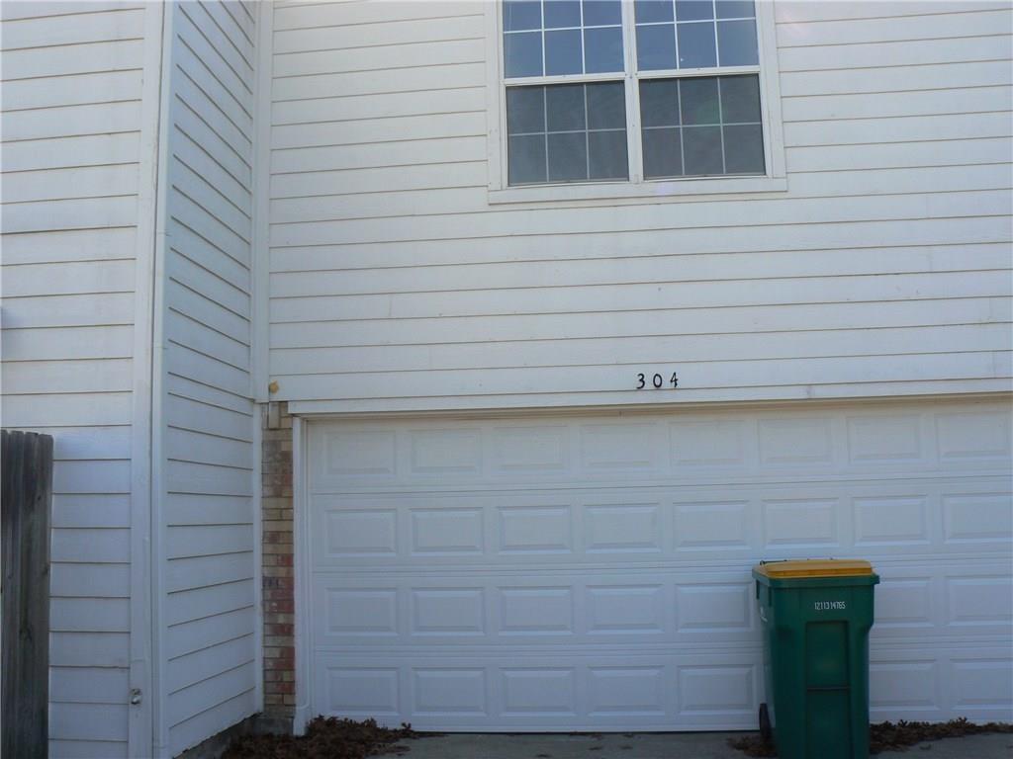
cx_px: 506
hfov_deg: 51.4
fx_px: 1054
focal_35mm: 36
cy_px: 380
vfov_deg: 39.7
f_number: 5.6
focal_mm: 6
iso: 80
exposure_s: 1/125
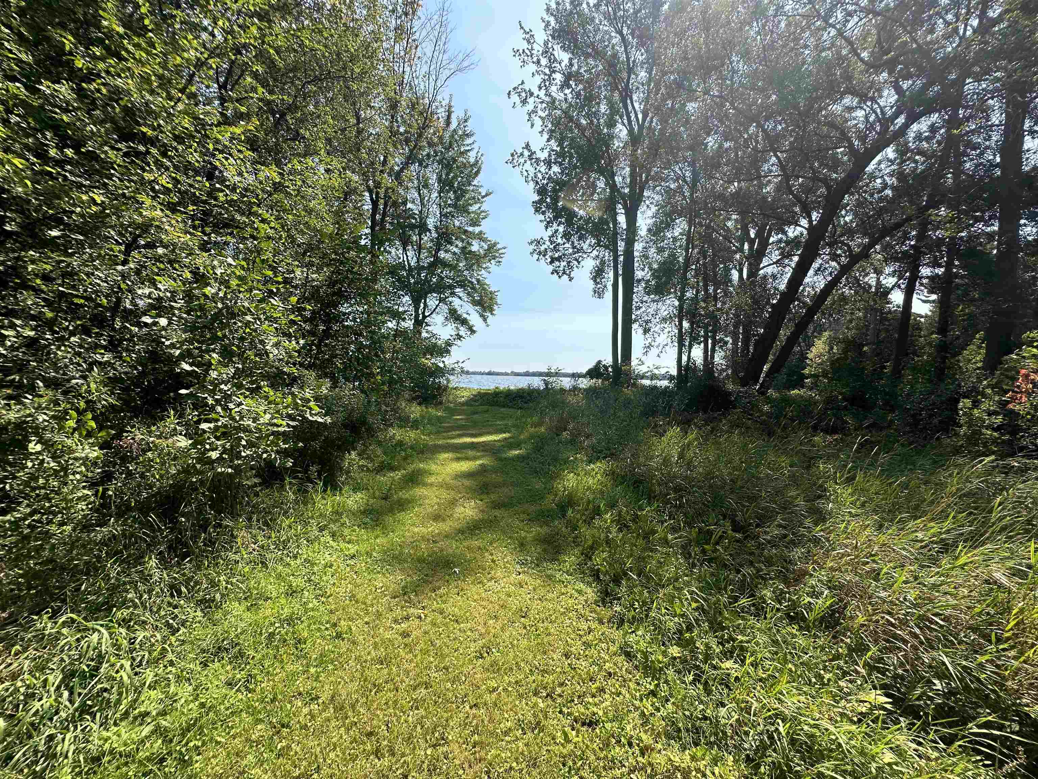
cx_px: 519
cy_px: 390
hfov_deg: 102.1
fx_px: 420
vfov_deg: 85.7
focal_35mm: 14
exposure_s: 1/1247
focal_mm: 2.22
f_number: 2.2
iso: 50
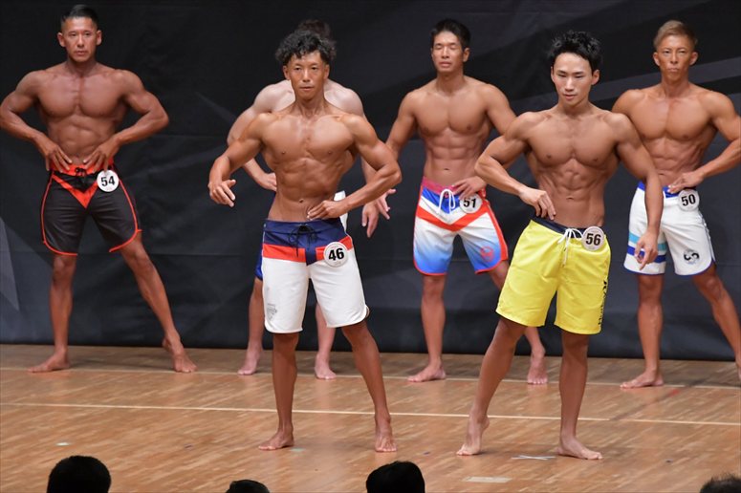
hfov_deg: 7.2
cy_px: 246
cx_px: 370
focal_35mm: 285
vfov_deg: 4.8
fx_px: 5863
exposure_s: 1/400
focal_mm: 190
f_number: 5.6
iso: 6400
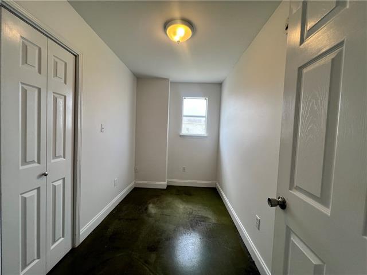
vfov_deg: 89.9
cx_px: 184
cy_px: 138
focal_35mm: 13
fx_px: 138
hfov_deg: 106.2
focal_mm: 1.57
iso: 50
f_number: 1.8
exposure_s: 1/120
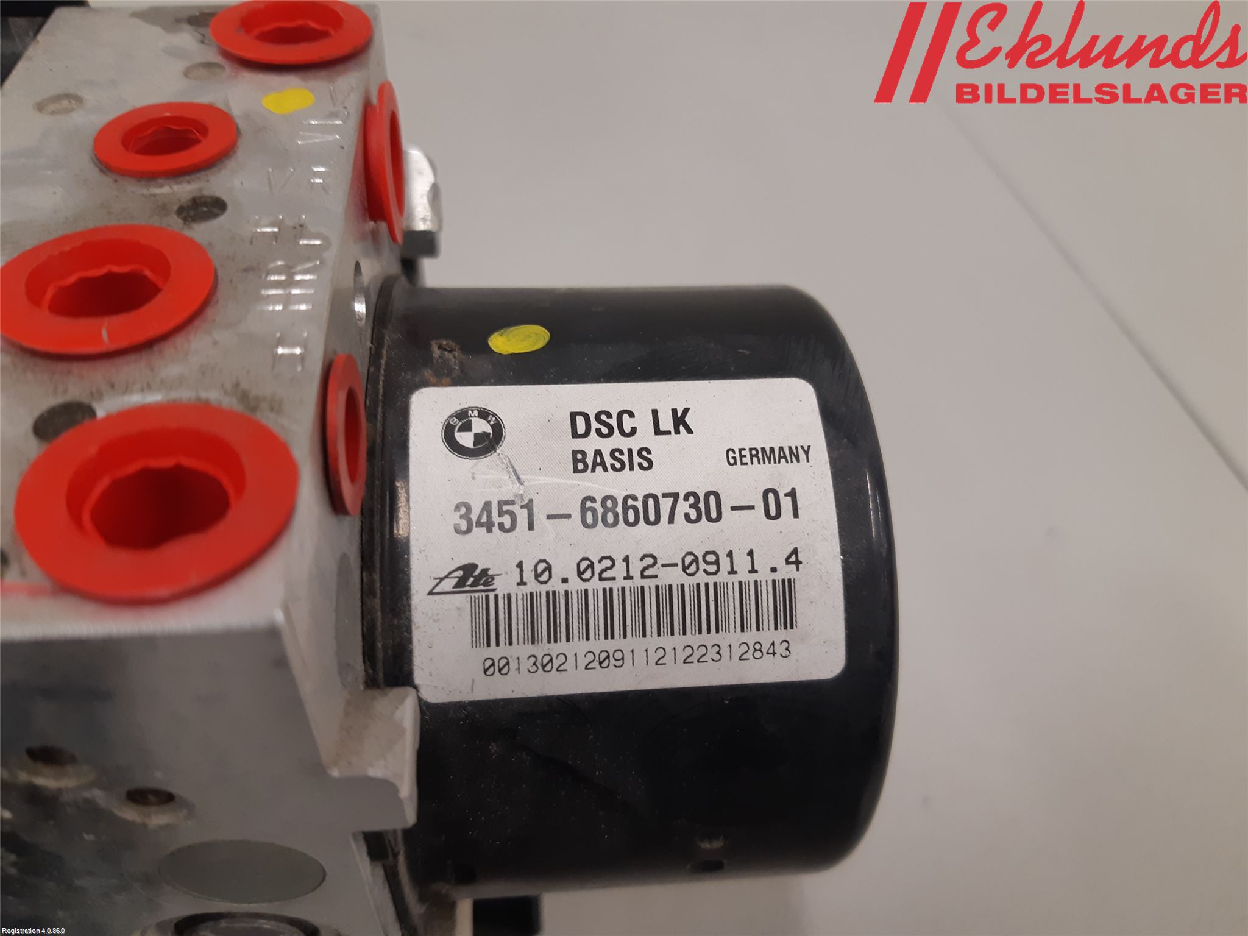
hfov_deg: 67.3
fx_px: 937
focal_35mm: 26
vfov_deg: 53.1
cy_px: 468
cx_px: 624
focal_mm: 3.93
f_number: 1.7
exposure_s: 1/50
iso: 100
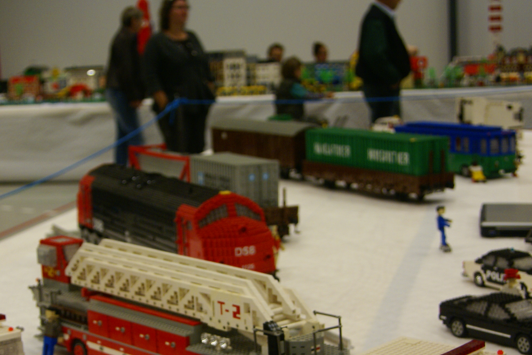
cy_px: 264
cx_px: 188
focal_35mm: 67
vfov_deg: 20.2
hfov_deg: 29.9
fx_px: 991
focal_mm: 30
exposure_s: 1/30
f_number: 4
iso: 400
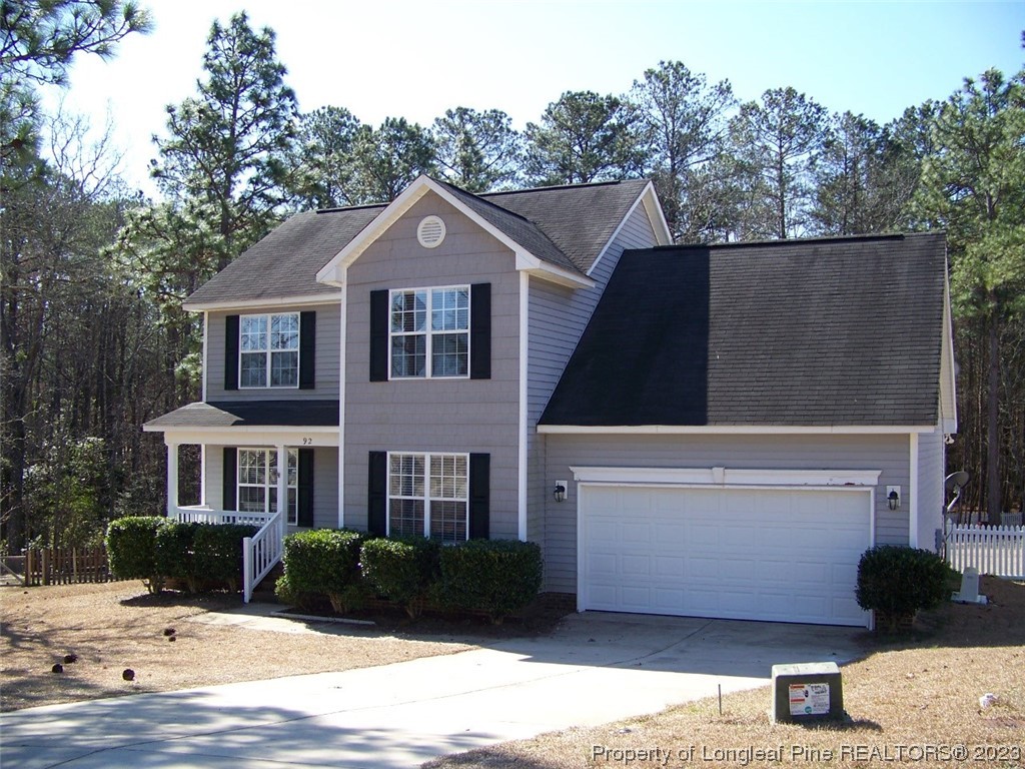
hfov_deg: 51.4
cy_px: 384
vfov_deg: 39.7
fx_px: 1066
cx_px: 512
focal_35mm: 36
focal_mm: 5.85
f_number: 2.8
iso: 64
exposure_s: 1/400
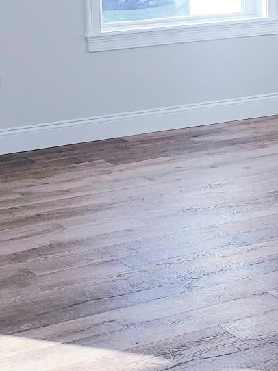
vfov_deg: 20.0
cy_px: 34
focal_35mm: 96
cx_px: 171
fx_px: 1029
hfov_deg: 15.4
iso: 50
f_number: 2.4
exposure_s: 1/120
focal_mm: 4.3
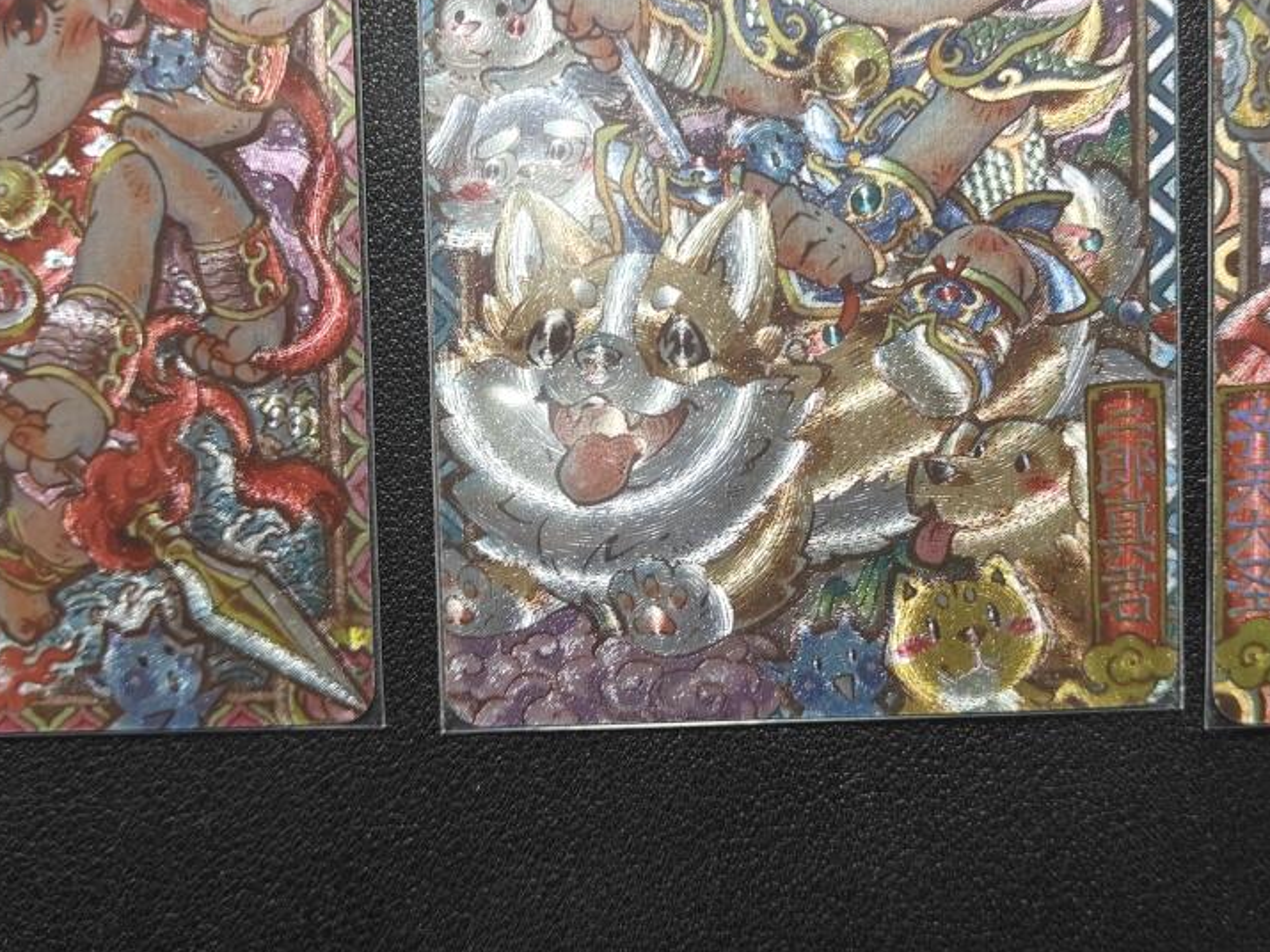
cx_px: 767
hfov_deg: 40.2
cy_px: 250
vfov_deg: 30.4
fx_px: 1724
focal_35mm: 47
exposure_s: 1/35
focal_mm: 5.59
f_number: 1.8
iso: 160
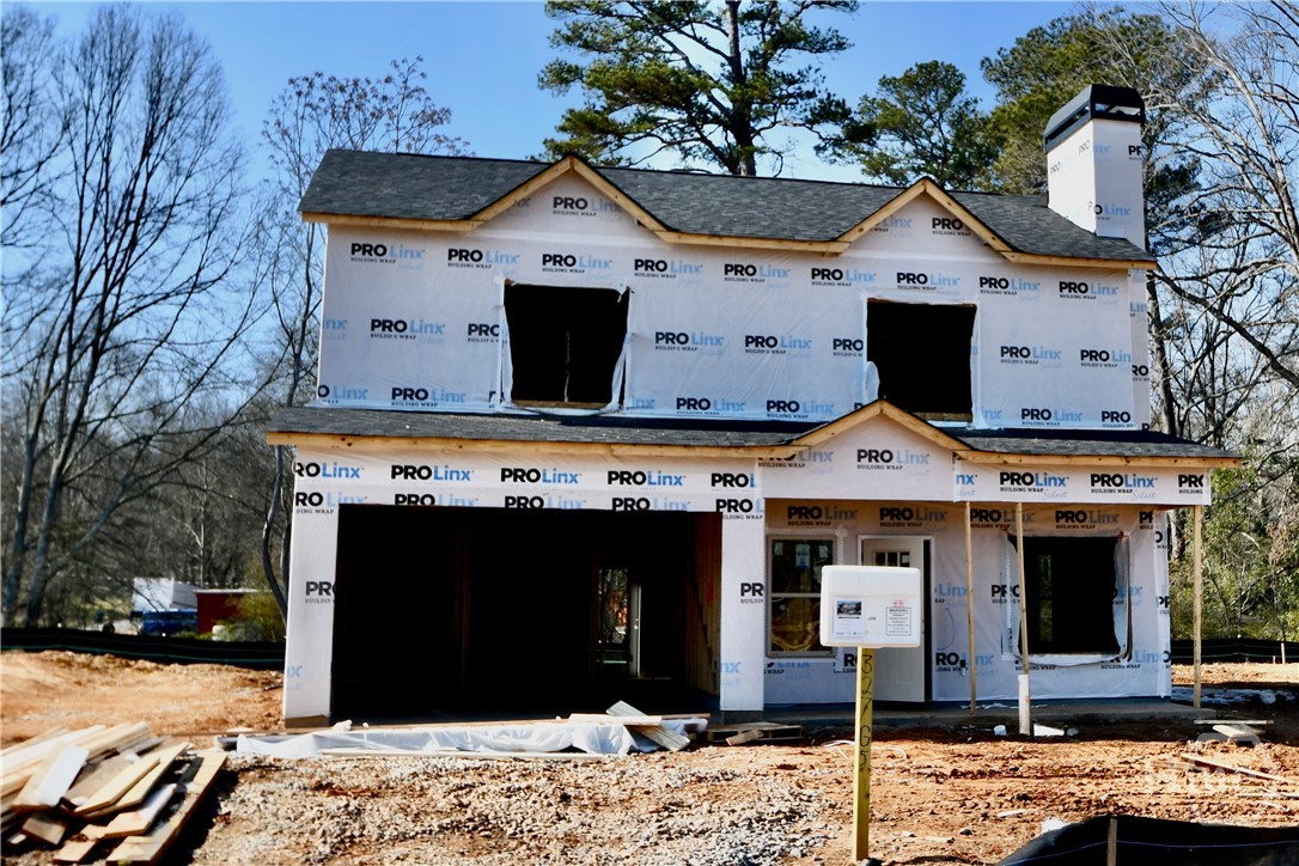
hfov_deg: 65.5
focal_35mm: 28
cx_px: 650
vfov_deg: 46.4
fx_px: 1010
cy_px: 433
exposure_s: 1/250
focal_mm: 19
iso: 100
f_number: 8
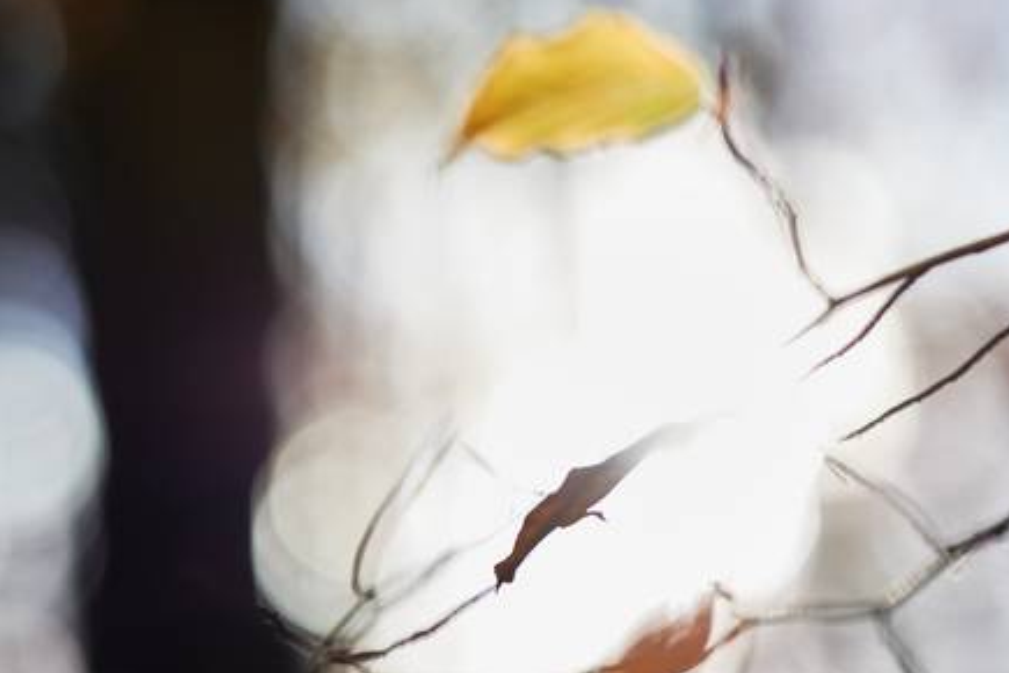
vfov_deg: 7.4
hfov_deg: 11.1
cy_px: 404
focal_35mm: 186
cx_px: 578
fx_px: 5213
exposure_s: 1/1000
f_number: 2.2
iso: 200
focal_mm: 90
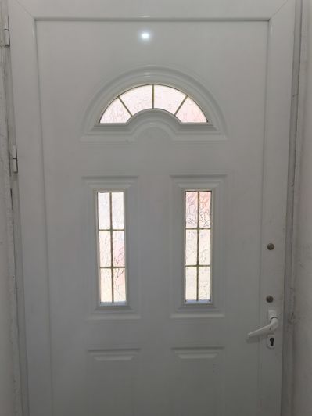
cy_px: 208
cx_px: 156
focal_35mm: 28
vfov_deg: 63.4
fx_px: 336
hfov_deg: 49.7
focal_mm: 5.35
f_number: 1.7
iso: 80
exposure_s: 1/157
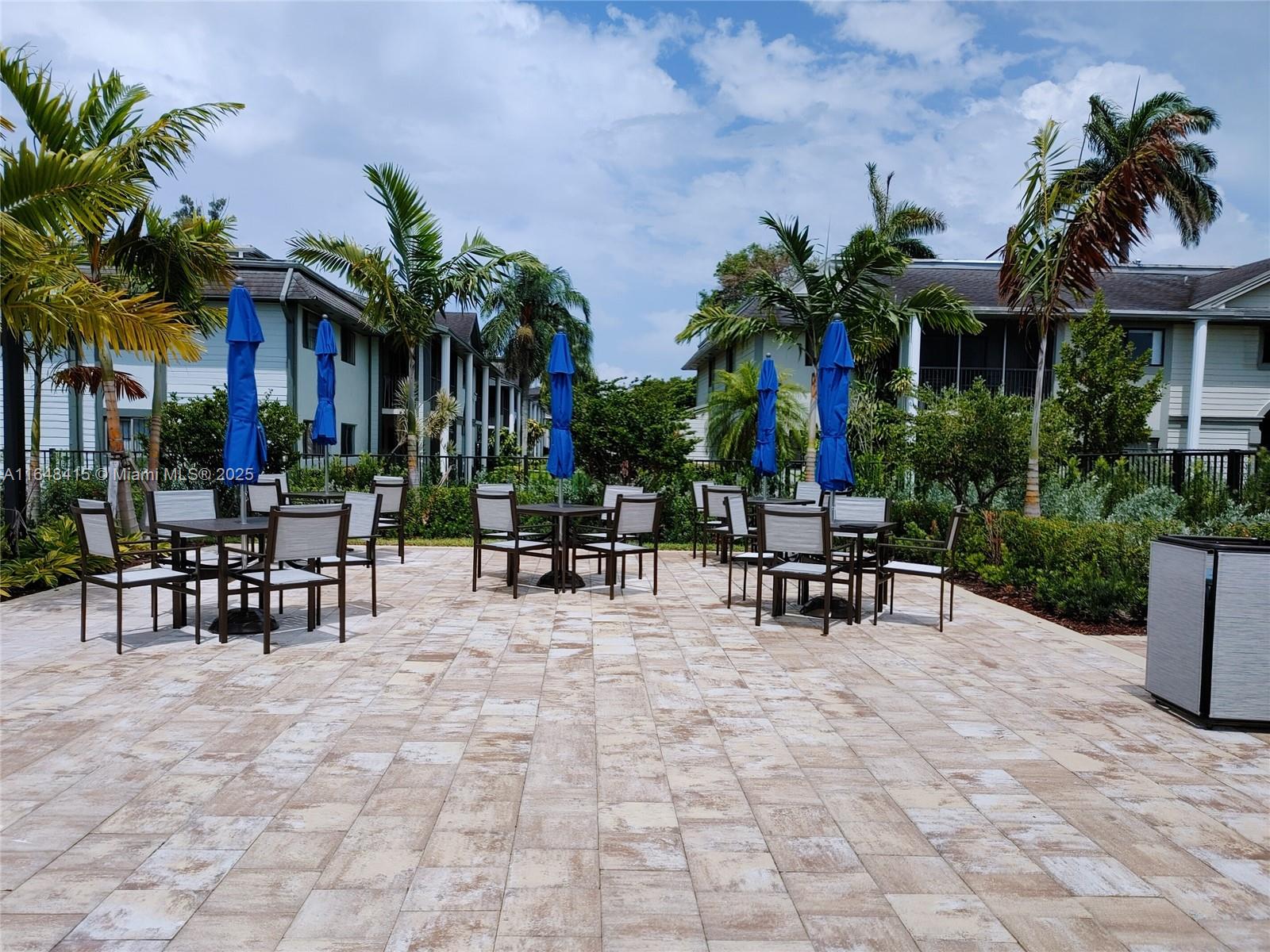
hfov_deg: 67.3
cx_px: 635
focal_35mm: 26
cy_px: 476
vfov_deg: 53.1
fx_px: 954
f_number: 1.8
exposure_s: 1/3226
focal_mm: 5.58
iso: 50
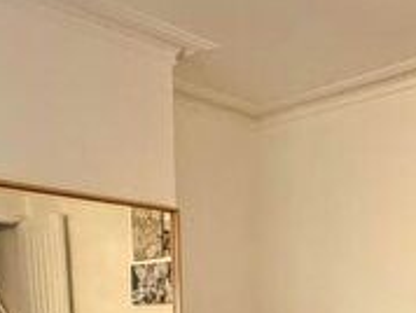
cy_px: 529
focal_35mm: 55
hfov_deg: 34.9
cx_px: 208
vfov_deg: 20.6
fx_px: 662
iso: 500
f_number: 2.2
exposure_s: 1/60
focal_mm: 2.22
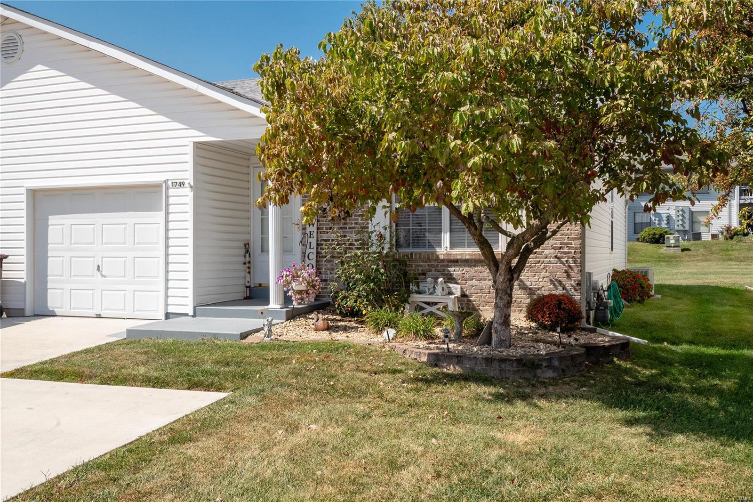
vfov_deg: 36.9
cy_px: 251
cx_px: 376
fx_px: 753
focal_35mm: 36
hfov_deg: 53.1
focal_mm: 18
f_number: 8
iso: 400
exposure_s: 1/800
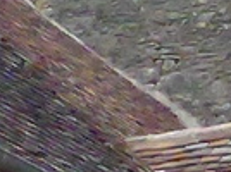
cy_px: -141
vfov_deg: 3.4
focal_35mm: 430
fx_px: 2864
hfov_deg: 4.6
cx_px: 79
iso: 12800
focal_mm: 19.2
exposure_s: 1/4000
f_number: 8
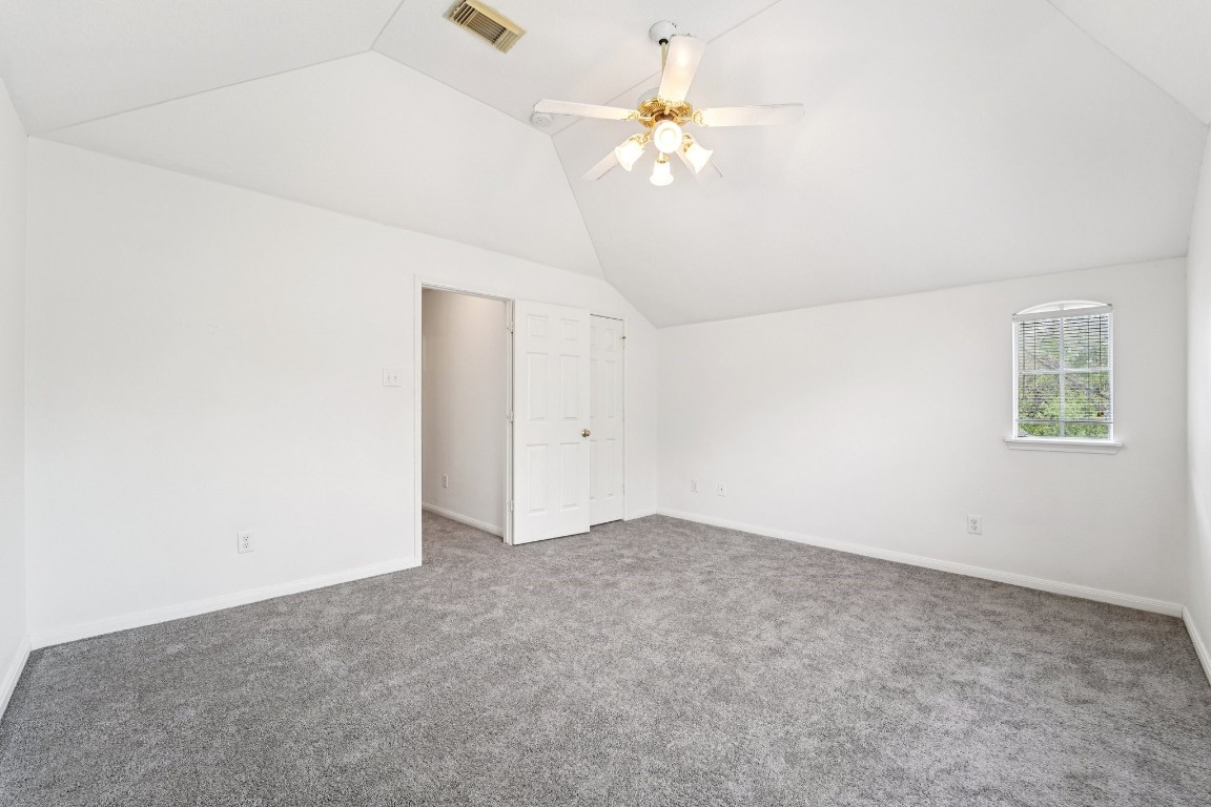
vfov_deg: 81.2
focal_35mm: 14
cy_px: 404
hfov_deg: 104.3
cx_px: 606
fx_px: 471
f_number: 8
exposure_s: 1/25
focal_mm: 14
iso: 500
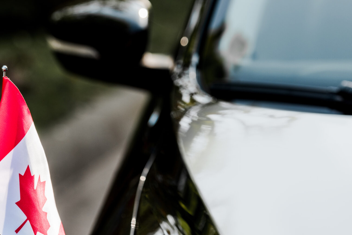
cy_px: 194
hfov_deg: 11.6
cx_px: 156
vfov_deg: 7.7
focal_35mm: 177
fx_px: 1731
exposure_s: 1/640
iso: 100
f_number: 4.5
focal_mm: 105
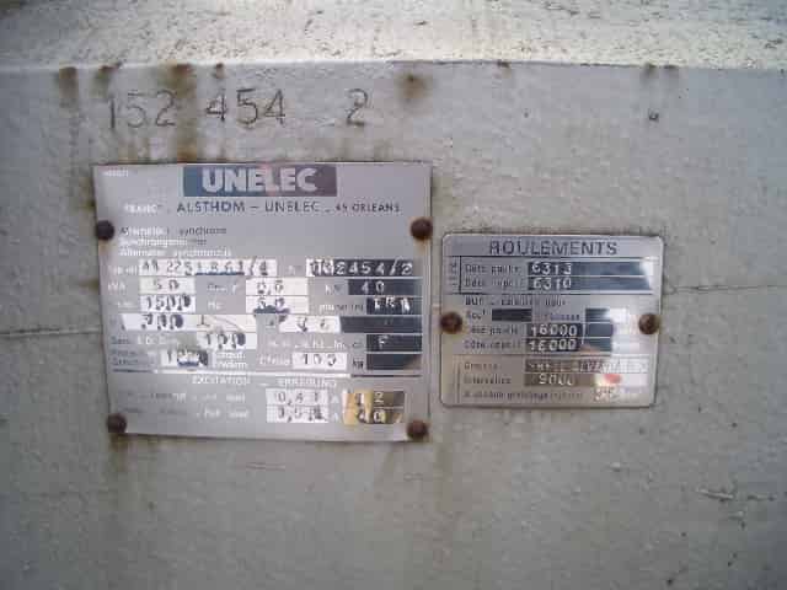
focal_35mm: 35
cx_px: 394
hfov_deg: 52.6
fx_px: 796
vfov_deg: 40.7
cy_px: 295
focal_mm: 5.8
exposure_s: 1/320
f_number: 2.6
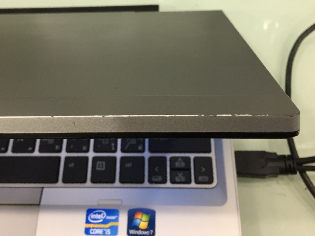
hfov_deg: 43.8
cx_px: 139
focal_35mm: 43
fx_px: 391
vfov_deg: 33.1
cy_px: 67
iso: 125
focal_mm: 4.15
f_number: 2.2
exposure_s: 1/33
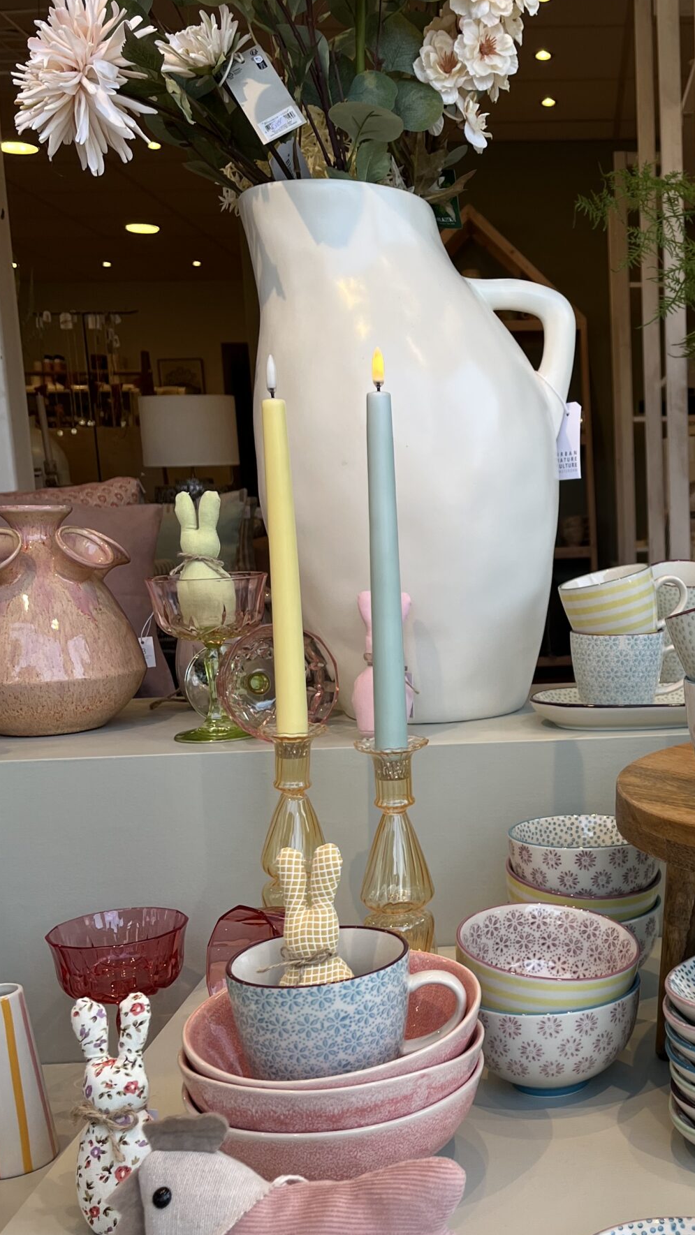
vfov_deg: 49.3
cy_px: 693
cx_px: 634
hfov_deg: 27.9
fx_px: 1343
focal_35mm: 41
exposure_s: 1/173
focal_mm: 5.1
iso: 40
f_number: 1.6
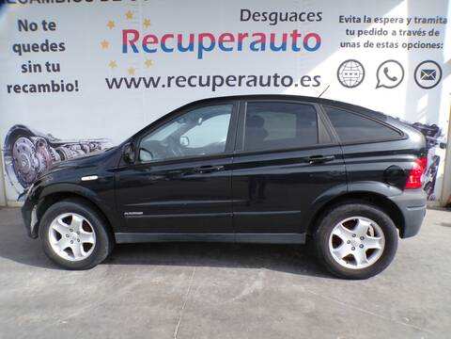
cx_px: 226
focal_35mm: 24
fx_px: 313
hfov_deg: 71.6
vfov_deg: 56.8
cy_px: 170
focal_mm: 4.3
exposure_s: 1/170
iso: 100
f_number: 5.8
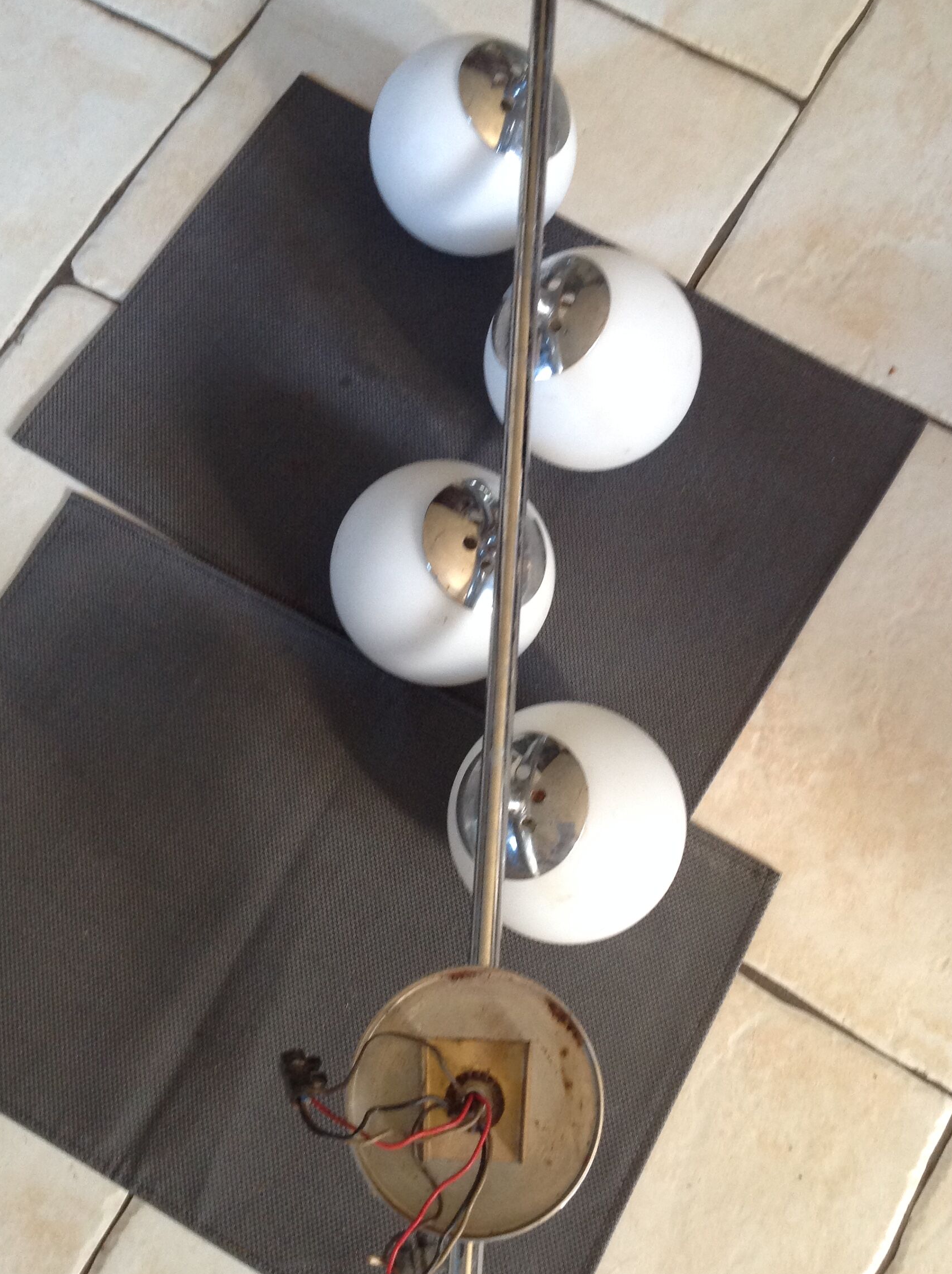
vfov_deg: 46.9
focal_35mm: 40
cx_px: 497
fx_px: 1471
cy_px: 635
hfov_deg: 35.9
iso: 160
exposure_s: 1/15
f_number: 2.4
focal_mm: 4.28
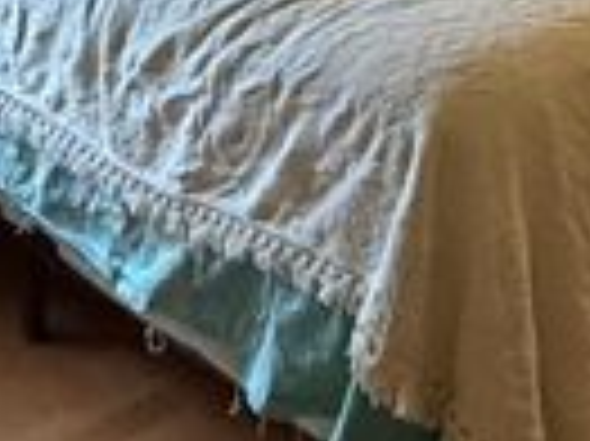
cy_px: -549
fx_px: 1550
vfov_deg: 13.1
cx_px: 903
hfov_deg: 18.8
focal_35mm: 91
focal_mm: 2.22
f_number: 2.2
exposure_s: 1/60
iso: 500
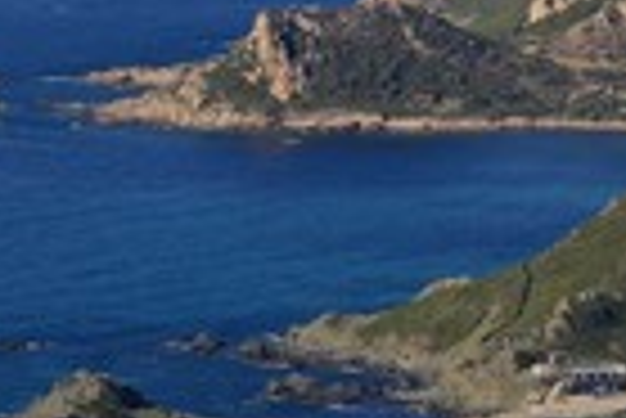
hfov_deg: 4.7
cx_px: -230
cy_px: 81
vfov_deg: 3.2
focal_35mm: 437
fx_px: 7607
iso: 400
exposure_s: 1/1000
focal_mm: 145
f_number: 10
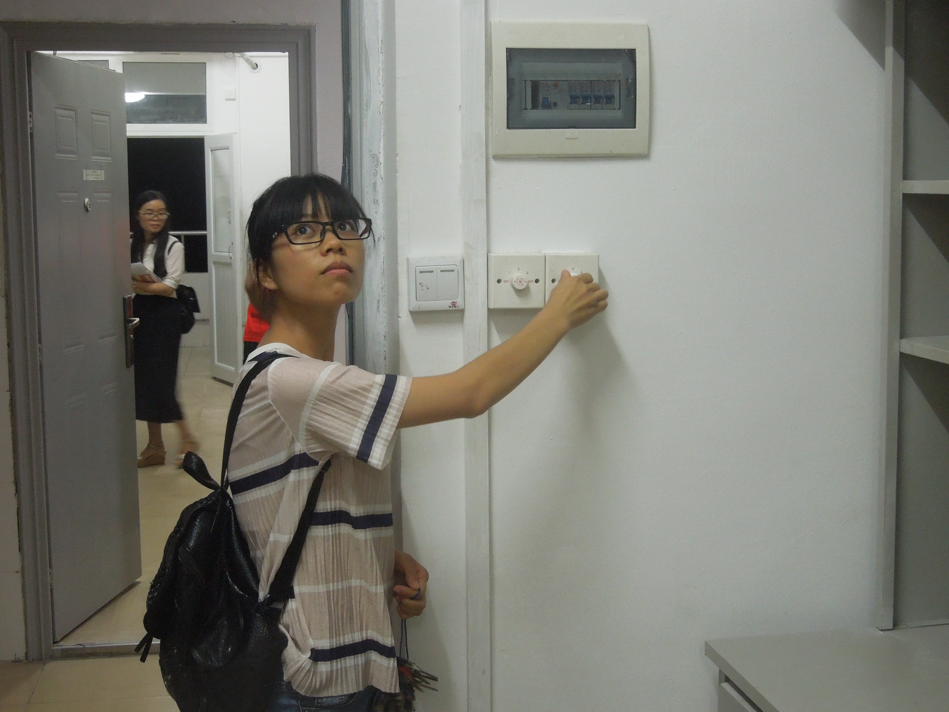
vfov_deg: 30.3
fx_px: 1316
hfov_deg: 39.7
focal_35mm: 48
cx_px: 474
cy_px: 356
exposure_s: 1/13
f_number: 4
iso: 560
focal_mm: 8.7
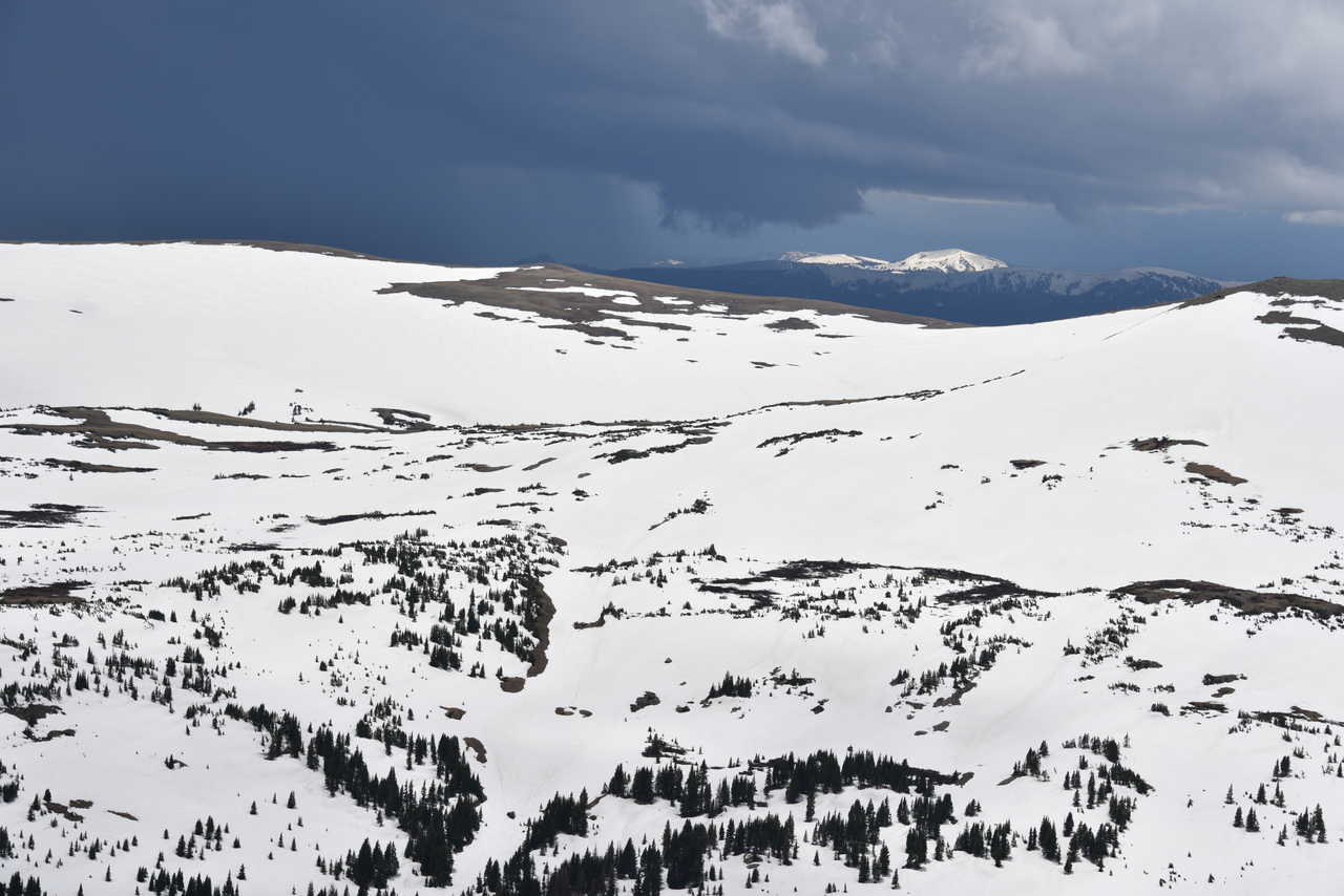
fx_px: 3734
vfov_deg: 13.7
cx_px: 672
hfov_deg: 20.4
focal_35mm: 100
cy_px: 448
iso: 100
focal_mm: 100
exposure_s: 1/500
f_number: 11
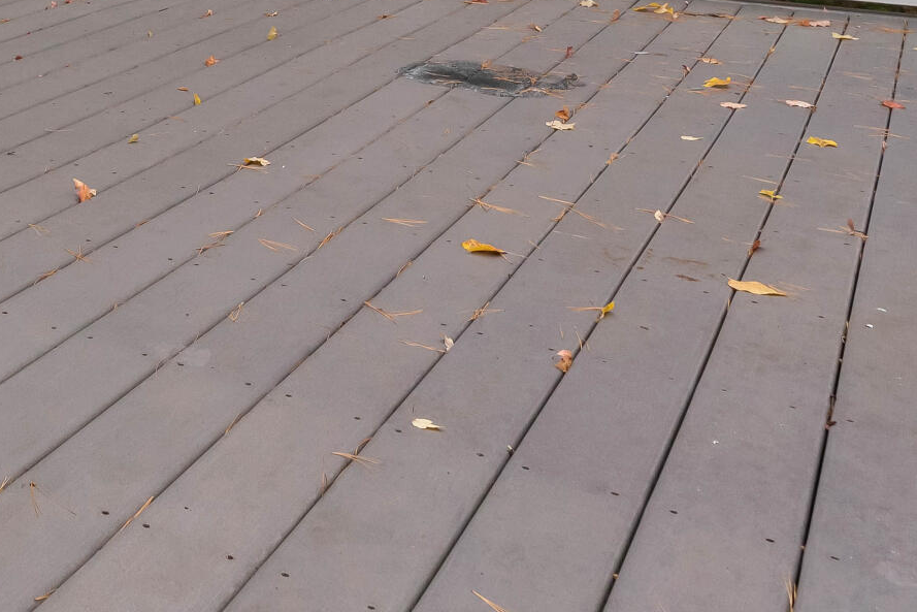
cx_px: -299
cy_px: -197
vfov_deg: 22.3
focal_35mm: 54
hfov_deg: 29.2
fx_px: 1376
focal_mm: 16
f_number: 8
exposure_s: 1/45
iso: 800
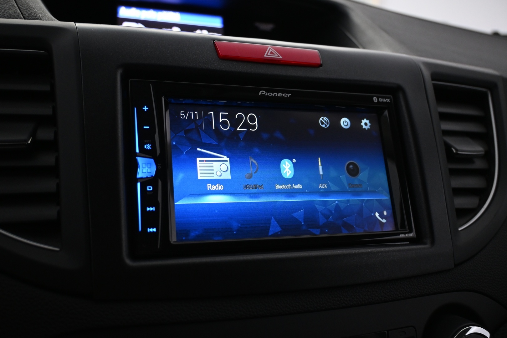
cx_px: 254
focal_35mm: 34
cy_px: 169
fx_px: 486
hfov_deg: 55.1
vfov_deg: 38.4
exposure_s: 1/50
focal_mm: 23
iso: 1000
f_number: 4.2
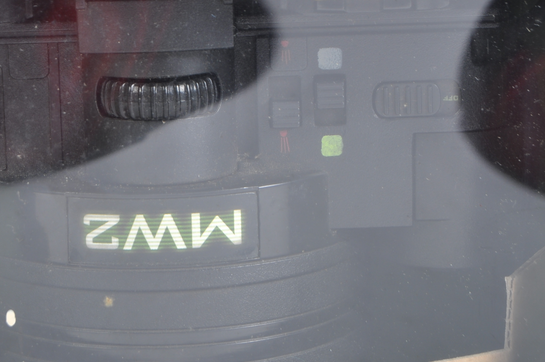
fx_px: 2327
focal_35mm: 154
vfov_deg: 8.9
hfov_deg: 13.3
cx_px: 111
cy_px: 156
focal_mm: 55
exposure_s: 1/160
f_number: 10
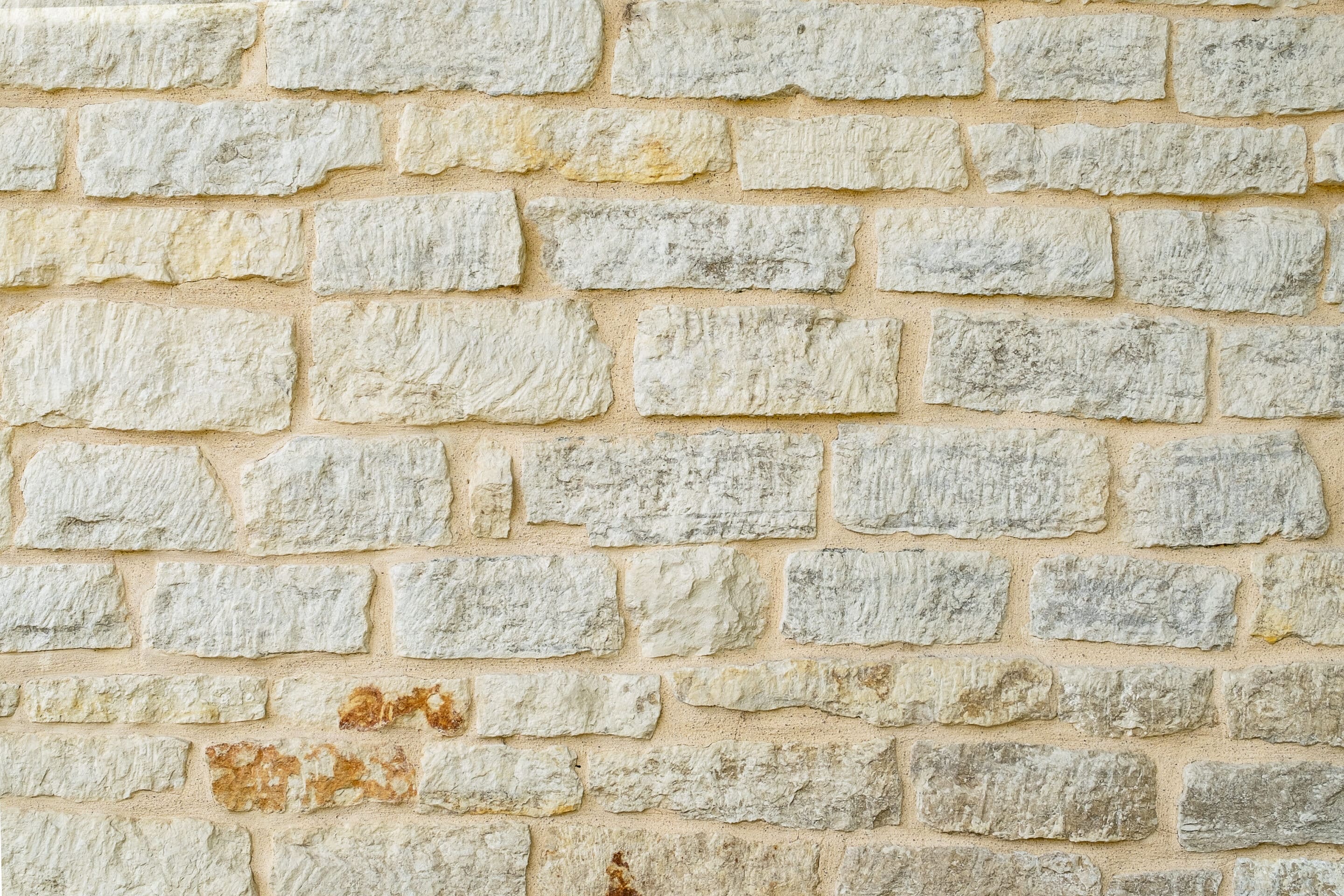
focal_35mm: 53
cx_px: 672
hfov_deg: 37.5
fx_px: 1979
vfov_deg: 25.5
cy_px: 448
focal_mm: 35.5
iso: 200
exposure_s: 1/60
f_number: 11
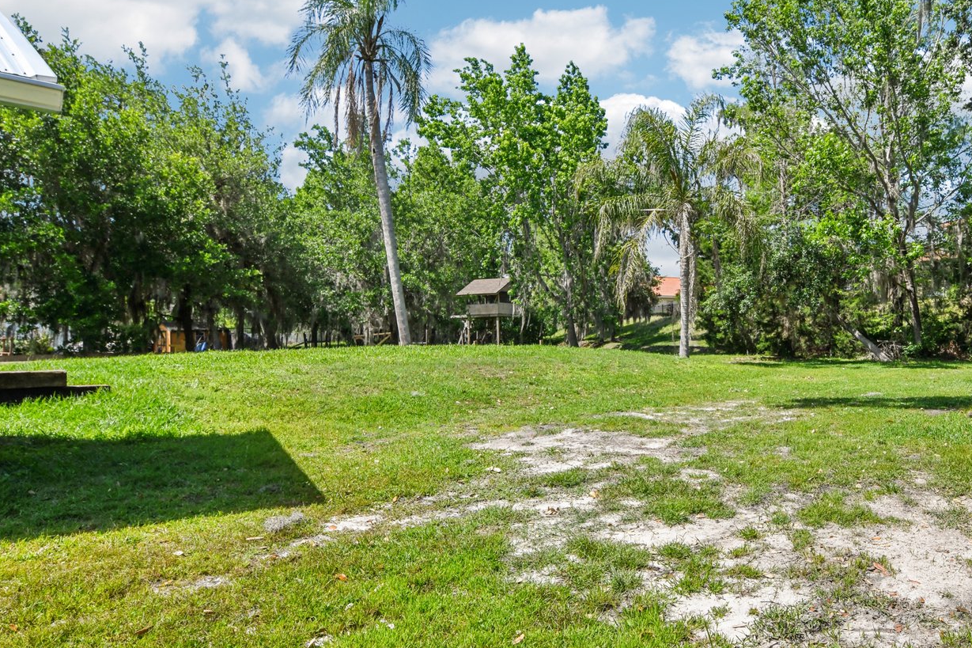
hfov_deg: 69.0
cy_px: 354
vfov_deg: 51.2
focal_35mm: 25
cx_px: 665
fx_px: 675
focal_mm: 15
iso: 400
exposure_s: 1/640
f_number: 8
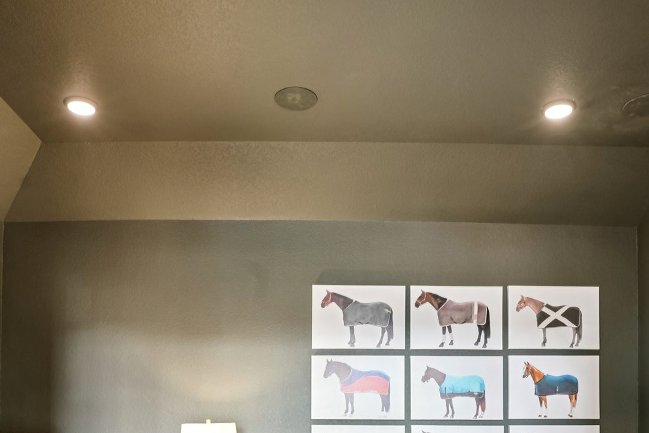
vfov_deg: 36.4
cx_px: 322
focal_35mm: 33
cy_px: 423
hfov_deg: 57.2
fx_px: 595
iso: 400
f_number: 8
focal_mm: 16
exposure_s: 1/4
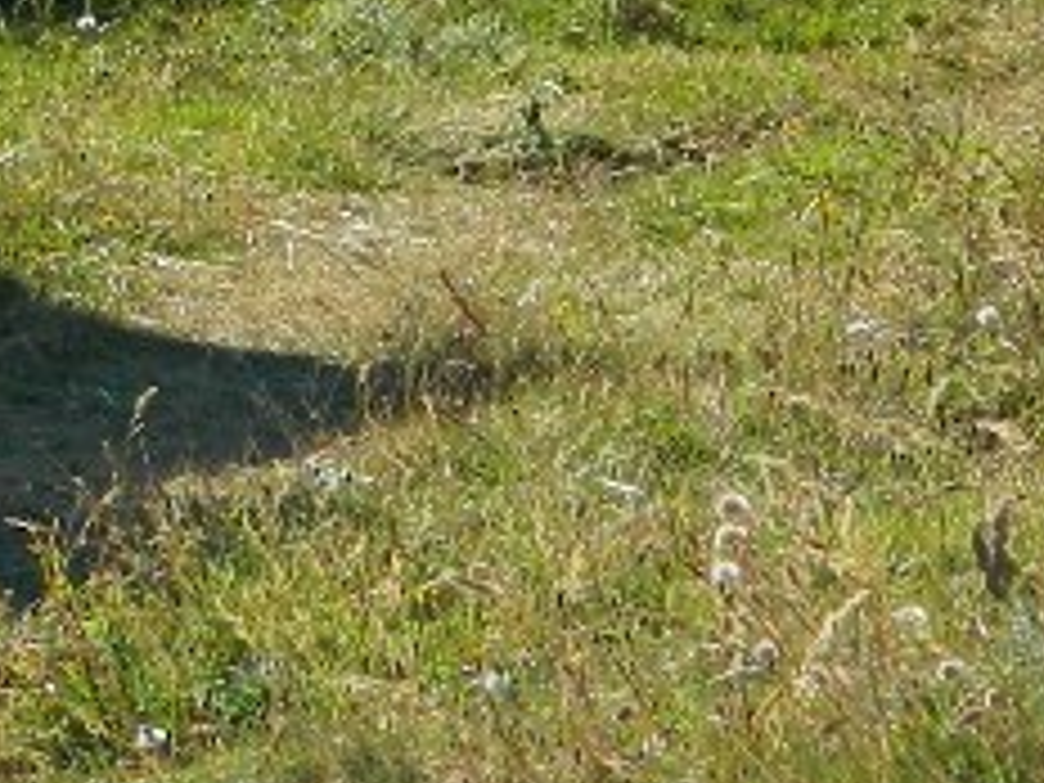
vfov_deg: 2.9
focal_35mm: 507
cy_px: -745
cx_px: -284
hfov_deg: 3.9
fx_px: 15291
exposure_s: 1/500
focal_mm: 18.6
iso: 100
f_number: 4.5
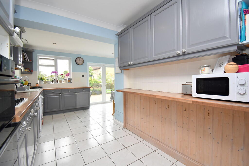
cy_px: 83
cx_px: 124
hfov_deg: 100.4
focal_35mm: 15
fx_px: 104
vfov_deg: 77.3
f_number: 5
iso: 400
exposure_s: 1/200
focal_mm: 10
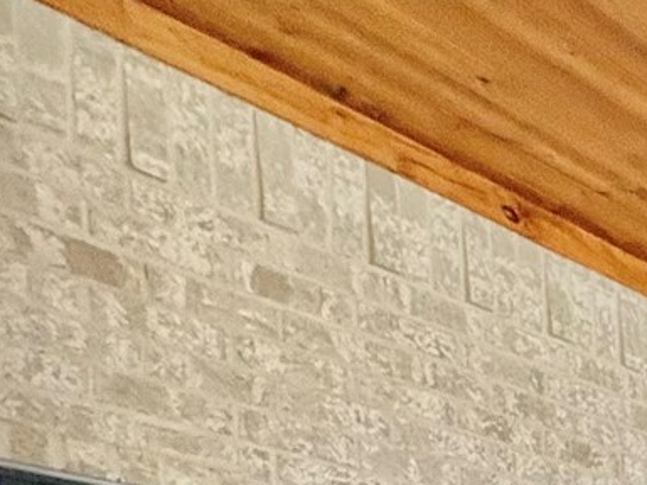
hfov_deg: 17.6
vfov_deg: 17.3
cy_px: 859
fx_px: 1308
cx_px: 1353
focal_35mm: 70
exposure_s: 1/120
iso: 200
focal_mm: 2.22
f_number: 2.2
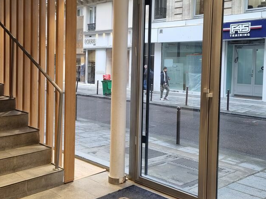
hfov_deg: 46.4
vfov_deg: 35.8
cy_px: 77
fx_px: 307
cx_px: 101
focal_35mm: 40
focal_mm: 5.4
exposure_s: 1/100
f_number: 1.8
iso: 64
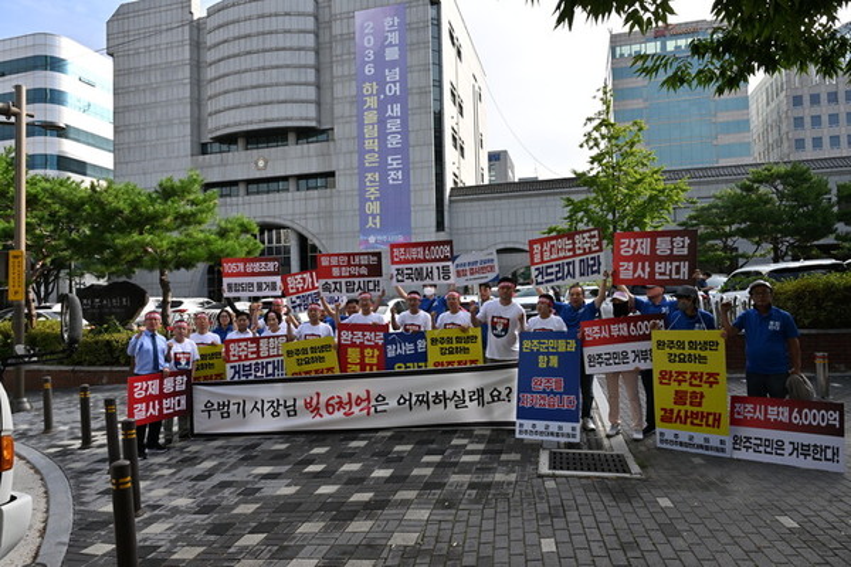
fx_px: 567
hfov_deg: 73.7
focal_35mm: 24
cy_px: 284
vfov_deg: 53.1
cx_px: 426
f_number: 13
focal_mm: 24
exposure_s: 1/640
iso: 1000
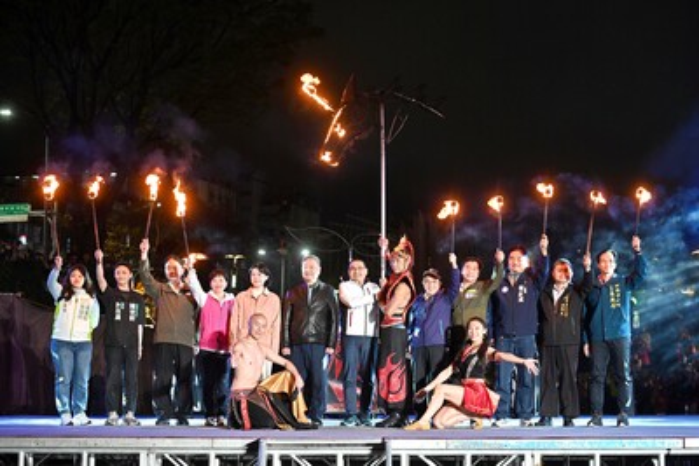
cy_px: 233
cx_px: 350
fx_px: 1185
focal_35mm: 61
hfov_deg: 32.9
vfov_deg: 22.3
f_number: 4
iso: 1000
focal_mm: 61
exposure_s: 1/60
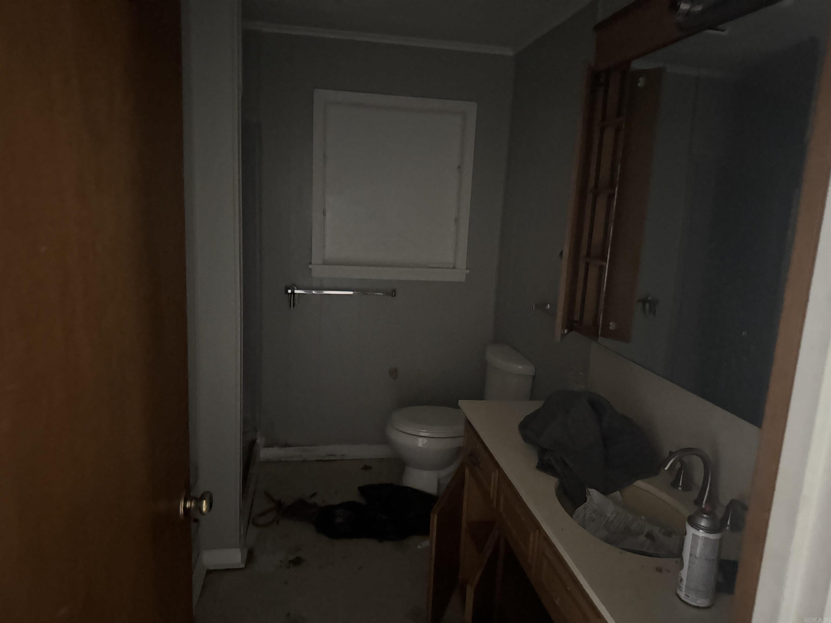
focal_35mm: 24
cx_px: 416
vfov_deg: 56.8
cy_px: 312
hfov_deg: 71.6
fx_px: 576
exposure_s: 1/15
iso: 10000
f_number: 1.78
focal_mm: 6.76
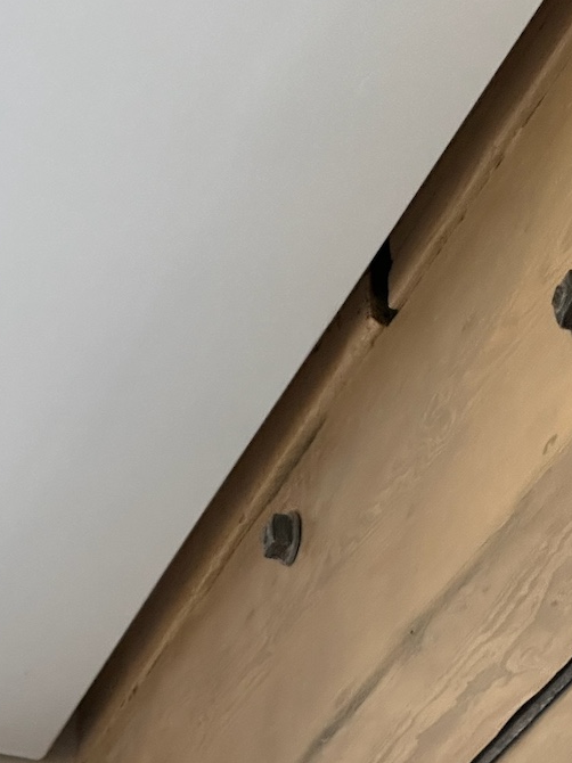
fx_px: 3042
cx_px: 259
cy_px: 664
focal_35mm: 138
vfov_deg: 14.2
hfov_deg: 10.7
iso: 400
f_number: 2.8
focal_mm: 9
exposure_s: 1/60
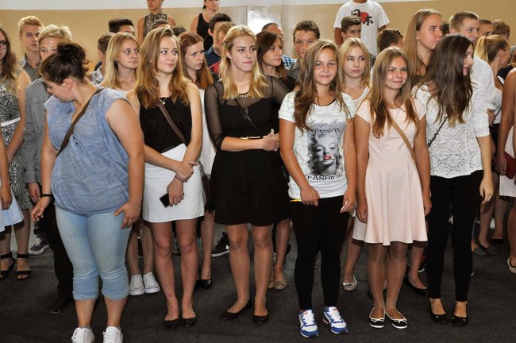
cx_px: 258
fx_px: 623
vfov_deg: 30.8
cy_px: 172
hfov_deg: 45.0
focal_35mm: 44
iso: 800
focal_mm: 29
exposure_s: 1/60
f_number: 13
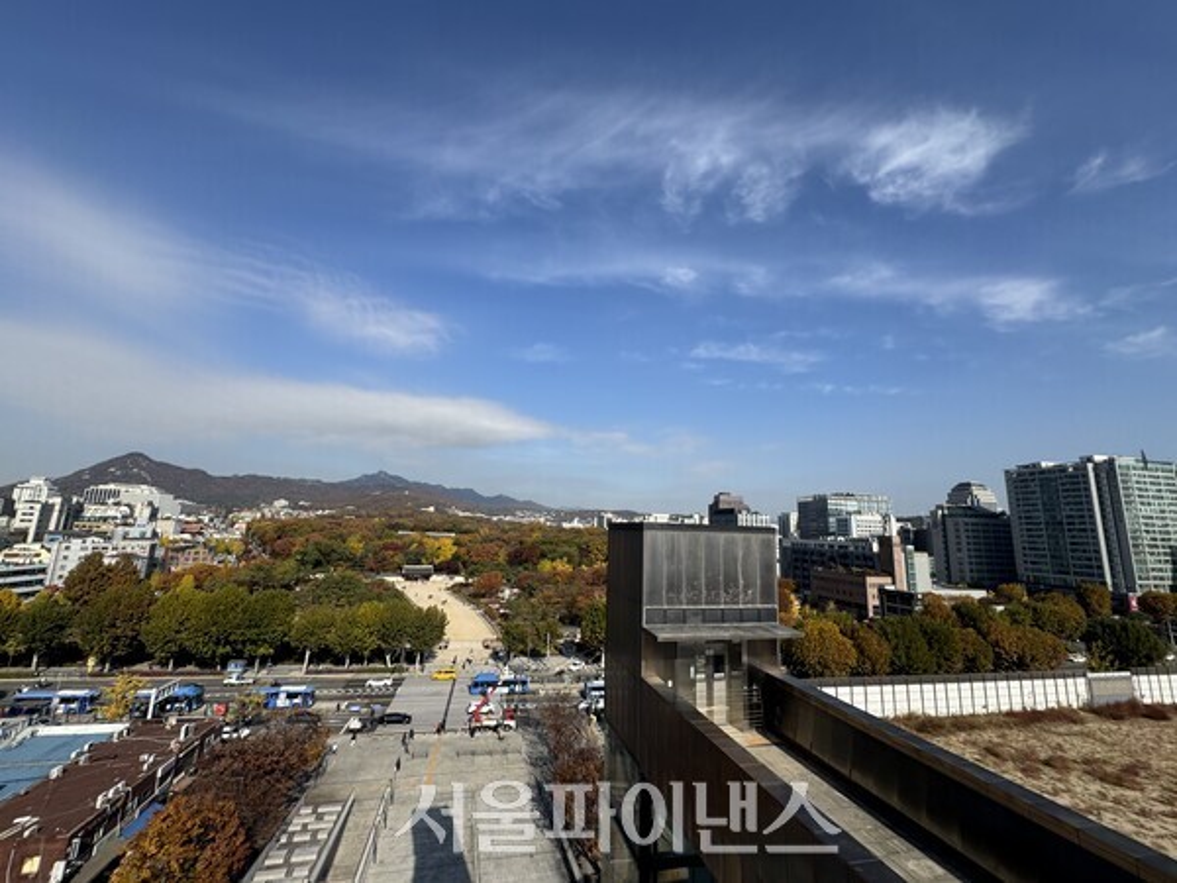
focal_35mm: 14
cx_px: 588
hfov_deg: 102.1
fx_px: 476
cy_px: 442
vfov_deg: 85.7
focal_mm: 2.22
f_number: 2.2
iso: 50
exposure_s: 1/2584
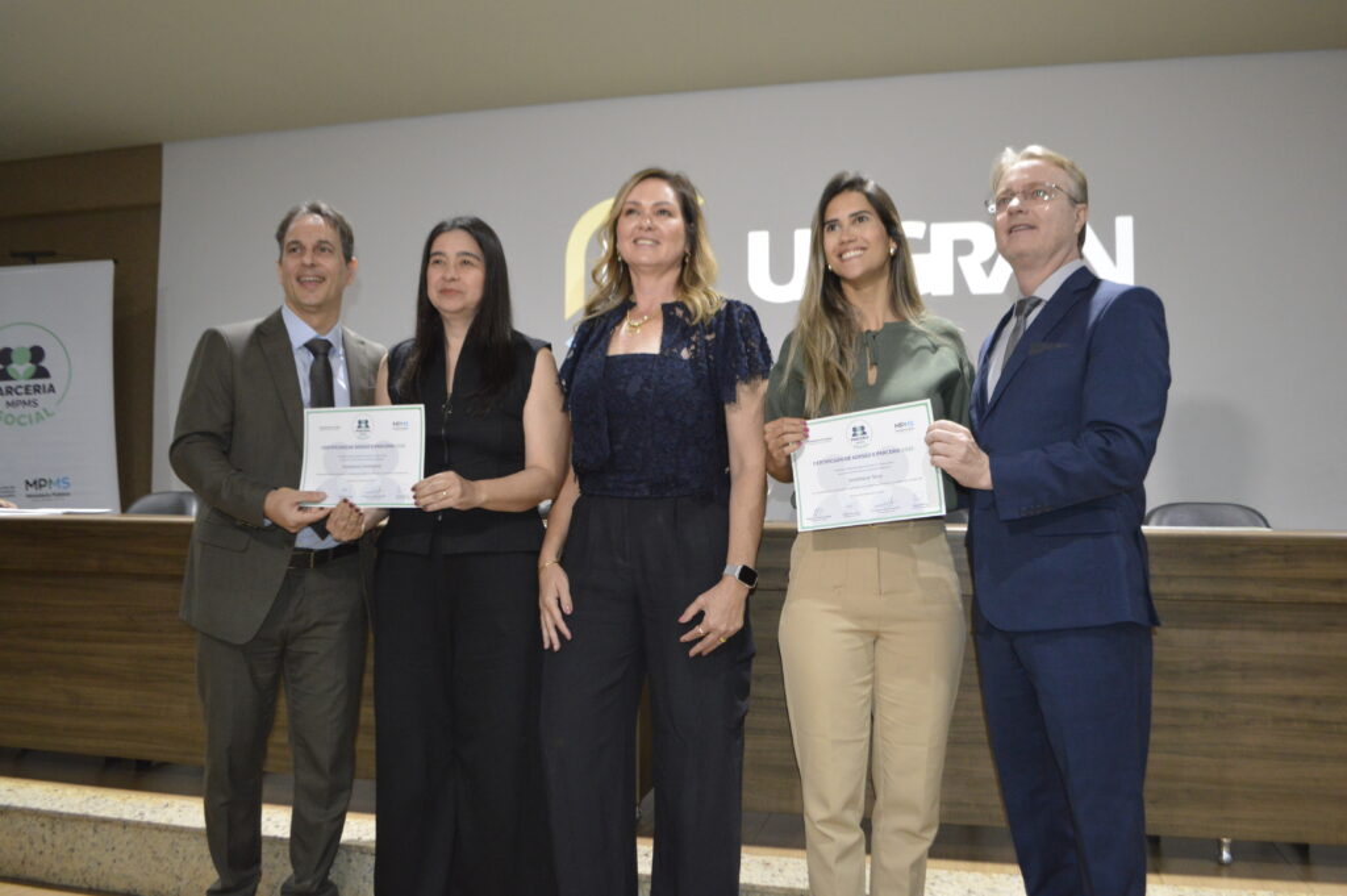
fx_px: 1122
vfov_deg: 43.5
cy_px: 448
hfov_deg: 62.0
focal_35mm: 30
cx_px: 674
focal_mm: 20
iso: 1800
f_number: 3.8
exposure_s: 1/60
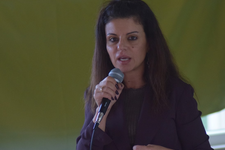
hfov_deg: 6.6
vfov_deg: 4.4
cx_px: 127
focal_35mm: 311
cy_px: 93
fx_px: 1943
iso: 1400
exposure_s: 1/500
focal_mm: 140
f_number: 4.2
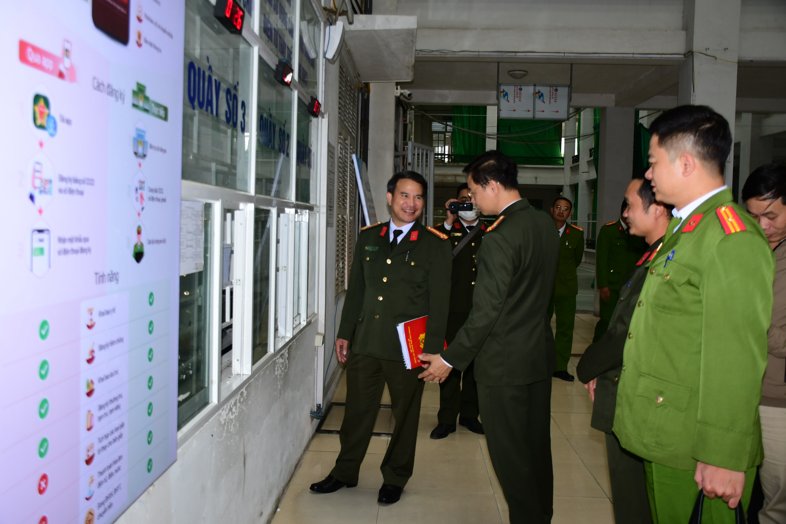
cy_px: 262
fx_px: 753
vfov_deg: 38.4
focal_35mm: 34
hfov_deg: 55.1
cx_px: 393
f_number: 4
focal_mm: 23
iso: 500
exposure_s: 1/200
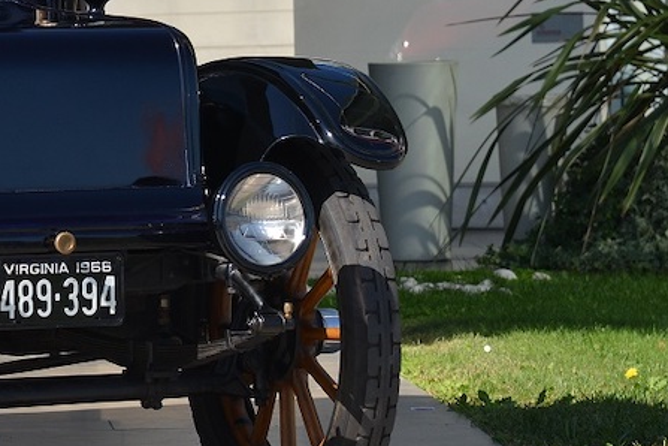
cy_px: 69
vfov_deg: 4.4
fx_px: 5845
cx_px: -87
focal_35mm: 315
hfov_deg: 6.5
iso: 400
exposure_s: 1/800
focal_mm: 110
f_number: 7.1
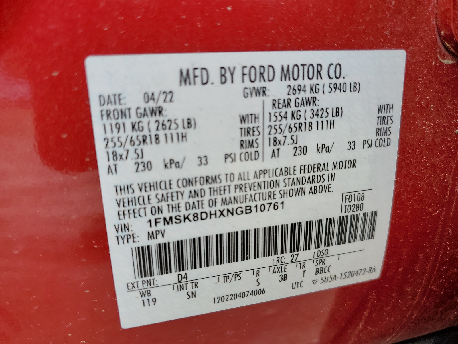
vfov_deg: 53.1
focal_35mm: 26
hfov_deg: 67.3
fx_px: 344
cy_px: 172
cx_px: 229
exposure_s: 1/556
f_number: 1.5
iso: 50
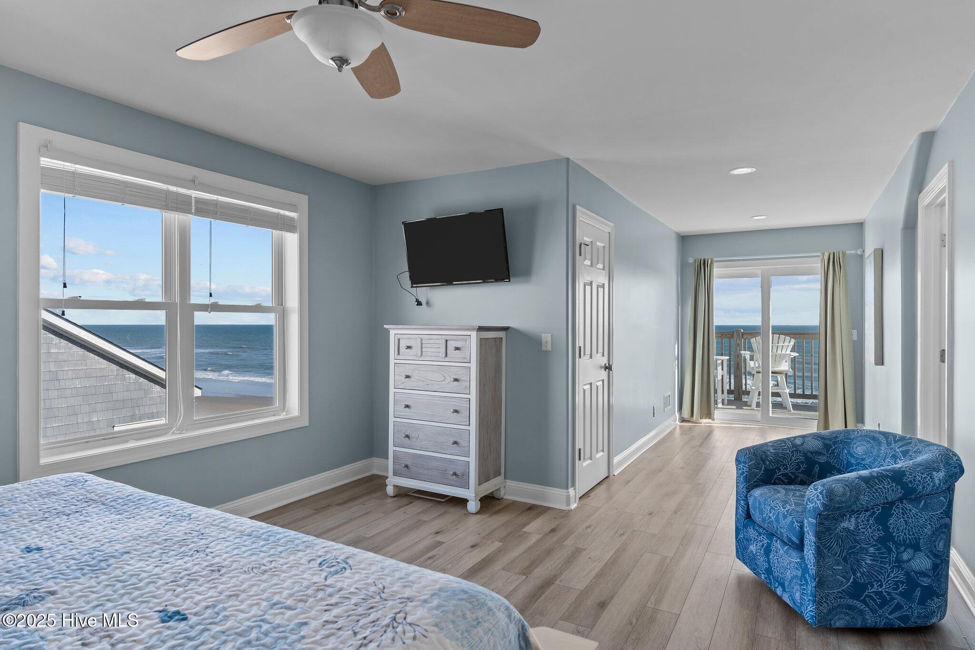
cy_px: 325
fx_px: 542
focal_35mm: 20
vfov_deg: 61.9
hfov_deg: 84.0
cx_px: 488
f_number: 6.3
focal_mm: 20
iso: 125
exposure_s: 1/13
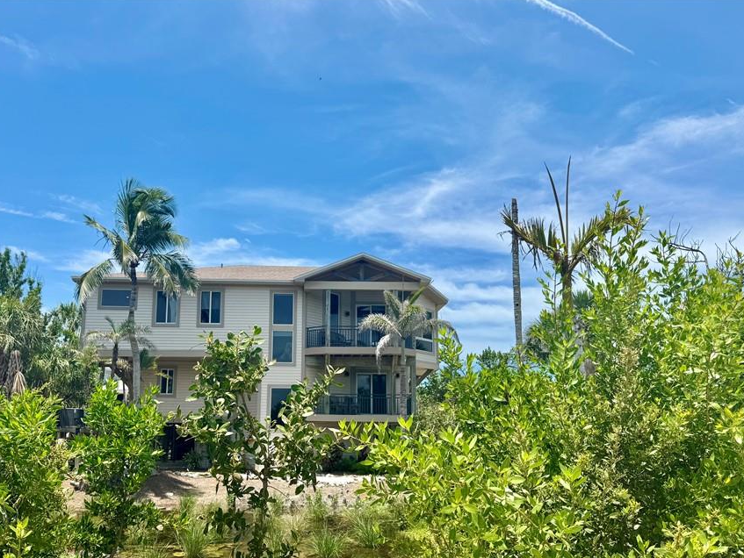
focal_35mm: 29
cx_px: 329
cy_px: 333
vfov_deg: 48.0
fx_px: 624
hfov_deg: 61.5
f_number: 1.78
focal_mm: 6.76
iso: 80
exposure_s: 1/5348
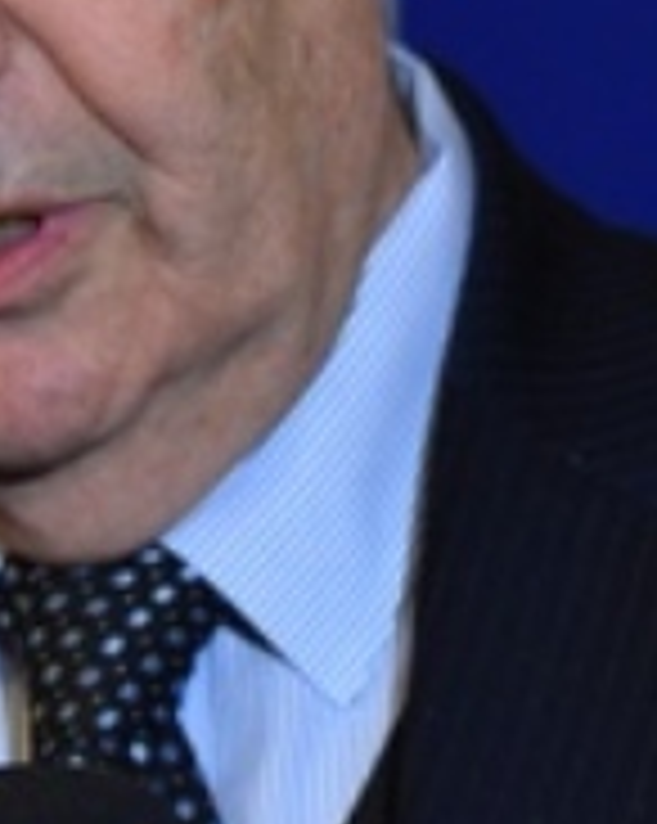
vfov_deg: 4.1
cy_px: 65
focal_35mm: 476
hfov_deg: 3.2
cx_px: 396
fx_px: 11589
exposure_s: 1/100
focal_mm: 145
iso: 5000
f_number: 4.5
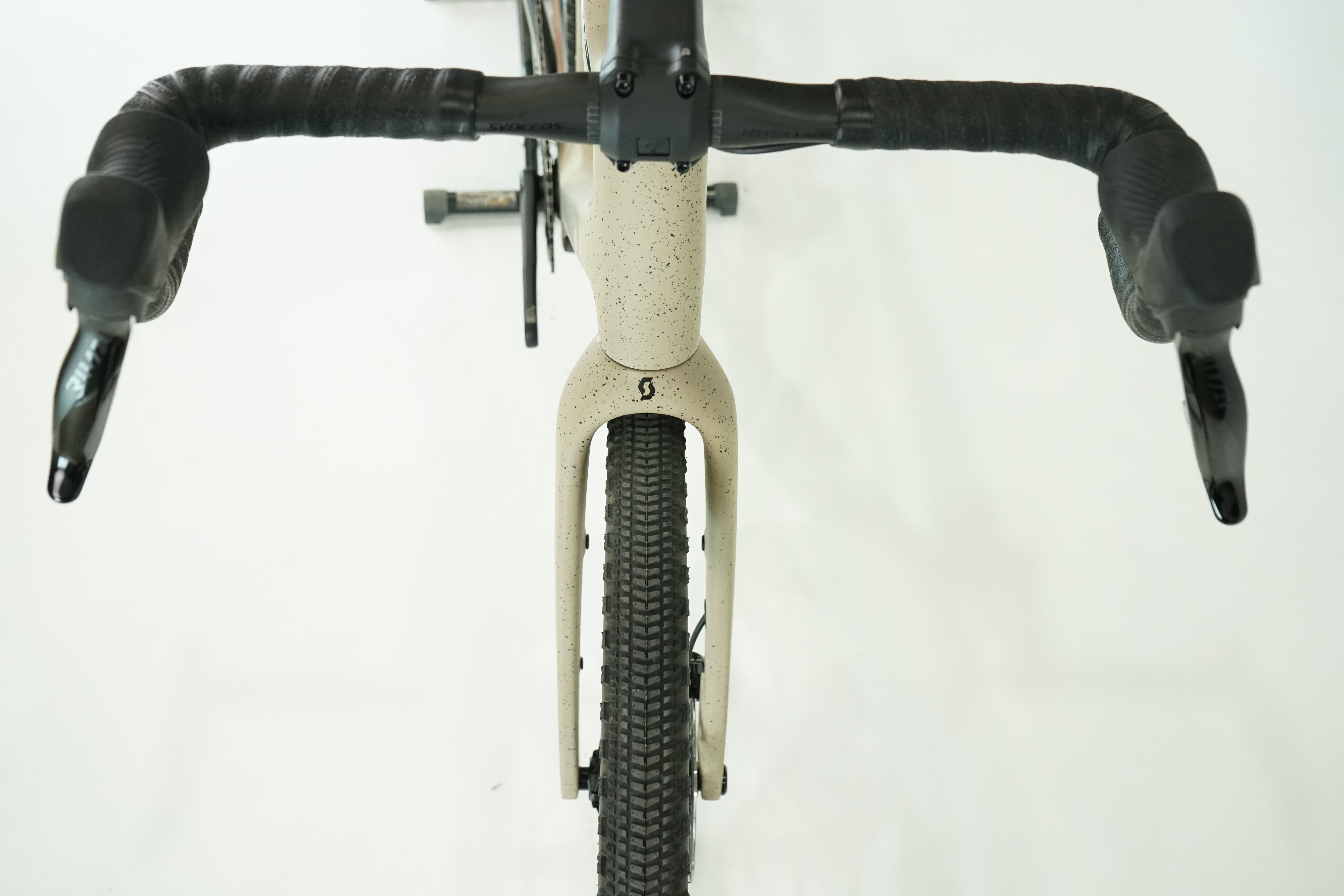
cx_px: 672
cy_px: 448
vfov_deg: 37.9
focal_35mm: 35
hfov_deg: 54.4
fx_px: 1307
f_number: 6.3
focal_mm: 35
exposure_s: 1/200
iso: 2500
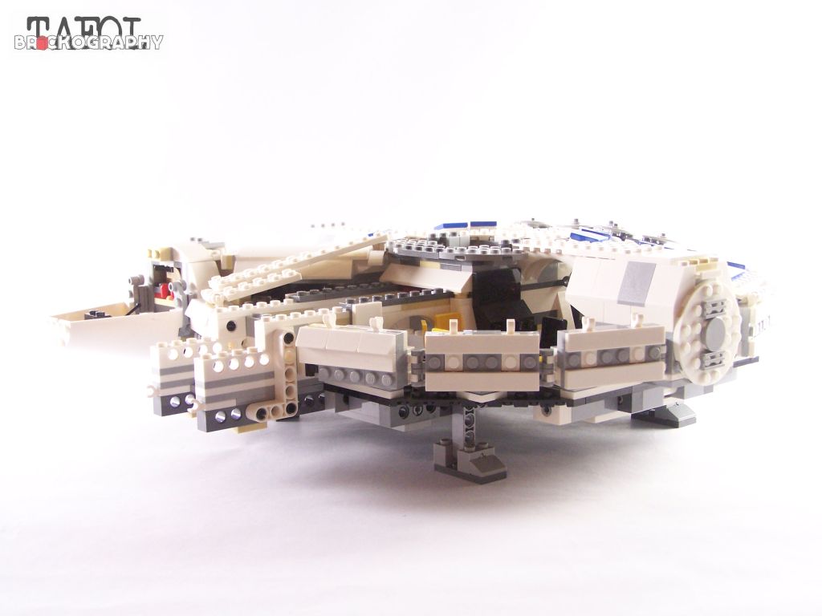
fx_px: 1211
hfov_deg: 37.5
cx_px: 411
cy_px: 308
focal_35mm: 51
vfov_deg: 28.6
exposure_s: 1/20
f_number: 3.2
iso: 200
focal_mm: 8.5
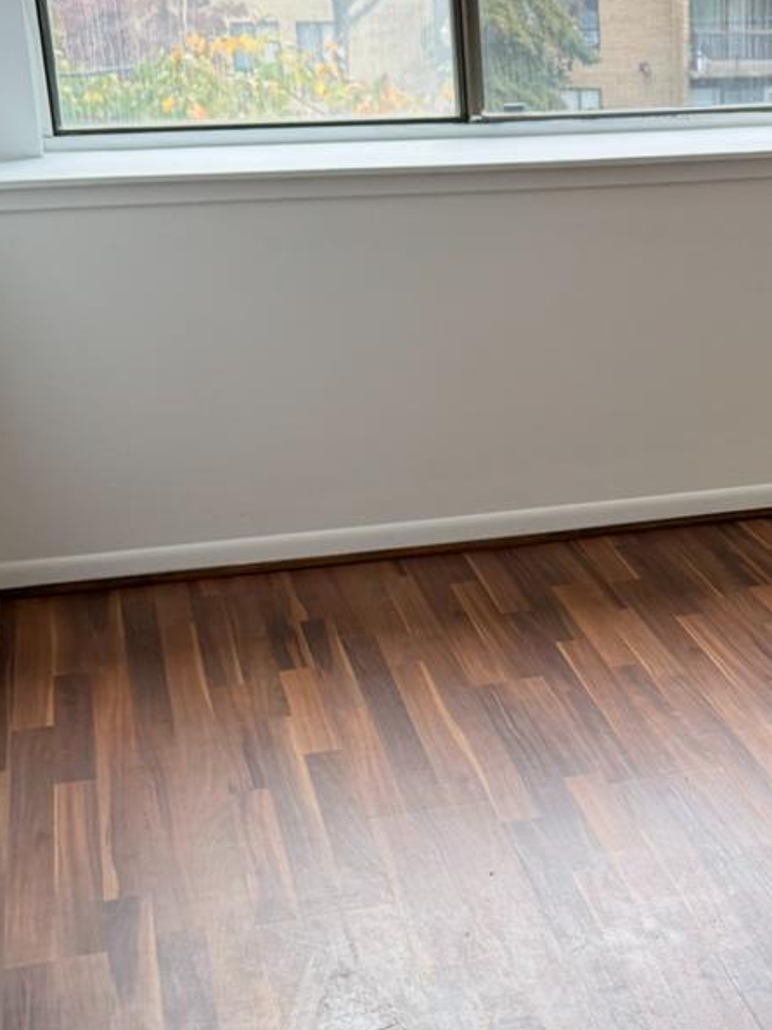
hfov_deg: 22.9
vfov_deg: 31.1
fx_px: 1844
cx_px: 739
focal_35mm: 62
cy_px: 625
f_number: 1.78
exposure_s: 1/120
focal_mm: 6.76
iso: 200
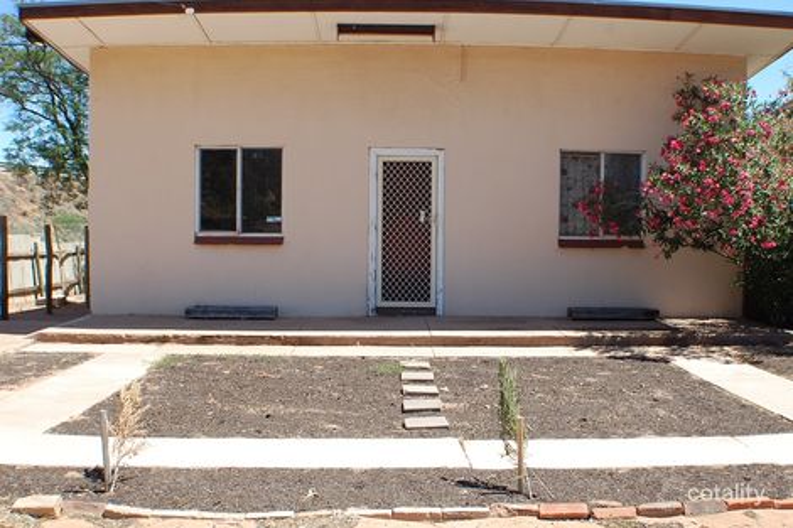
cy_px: 264
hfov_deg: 41.1
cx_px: 396
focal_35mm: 48
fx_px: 1057
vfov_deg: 28.1
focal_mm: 32
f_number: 8
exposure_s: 1/250
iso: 200
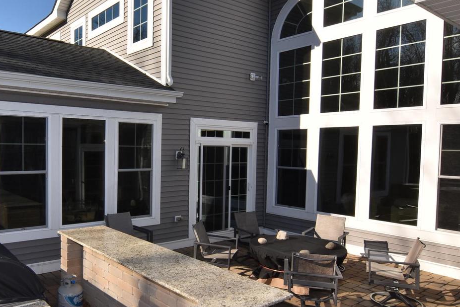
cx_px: 139
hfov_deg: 63.1
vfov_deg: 46.4
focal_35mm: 28
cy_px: 165
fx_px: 358
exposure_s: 1/200
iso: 400
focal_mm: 12
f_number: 22
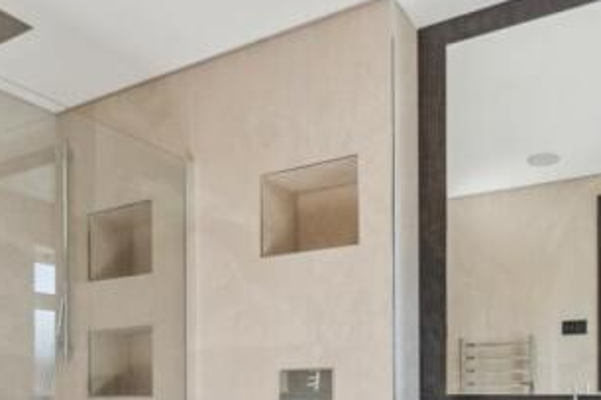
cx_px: 447
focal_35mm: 30
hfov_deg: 58.9
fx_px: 501
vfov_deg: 38.3
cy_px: 409
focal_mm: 14
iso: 200
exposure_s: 1/15
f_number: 9
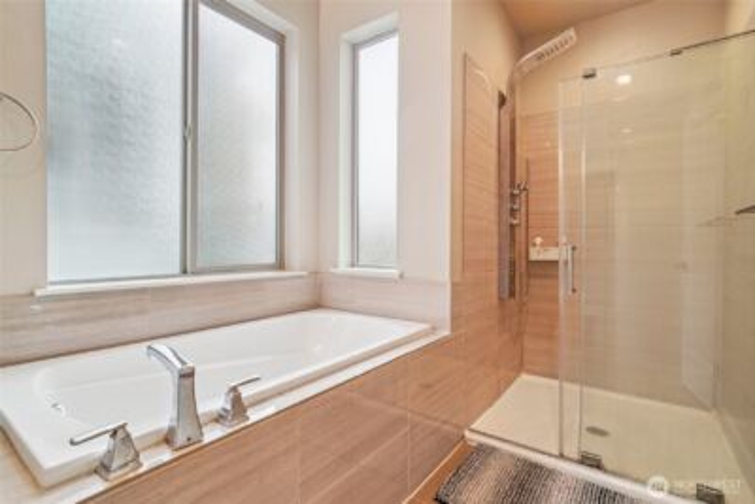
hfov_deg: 96.7
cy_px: 252
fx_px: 336
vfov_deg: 73.8
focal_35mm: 16
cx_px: 378
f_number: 8
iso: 1600
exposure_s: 1/125
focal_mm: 16
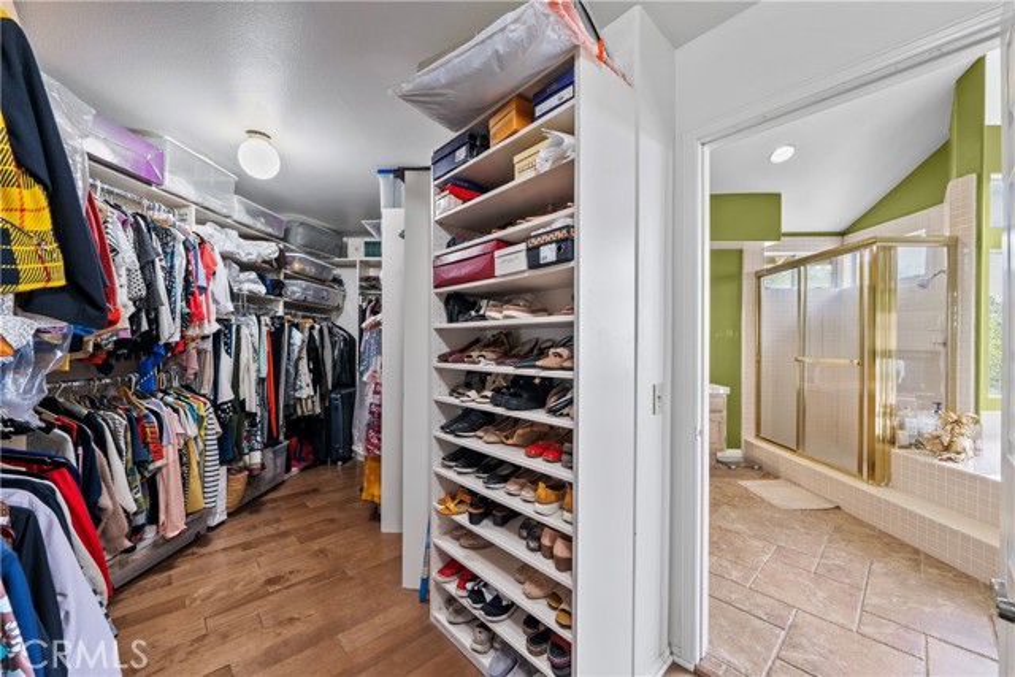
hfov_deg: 108.3
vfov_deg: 85.5
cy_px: 338
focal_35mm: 13
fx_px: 367
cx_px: 508
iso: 250
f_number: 9
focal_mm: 13
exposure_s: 1
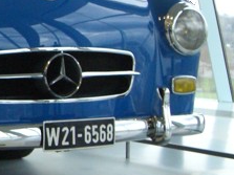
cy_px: 73
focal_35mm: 135
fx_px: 912
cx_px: -61
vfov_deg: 11.0
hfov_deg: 14.1
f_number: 3
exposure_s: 1/125
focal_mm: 7.6
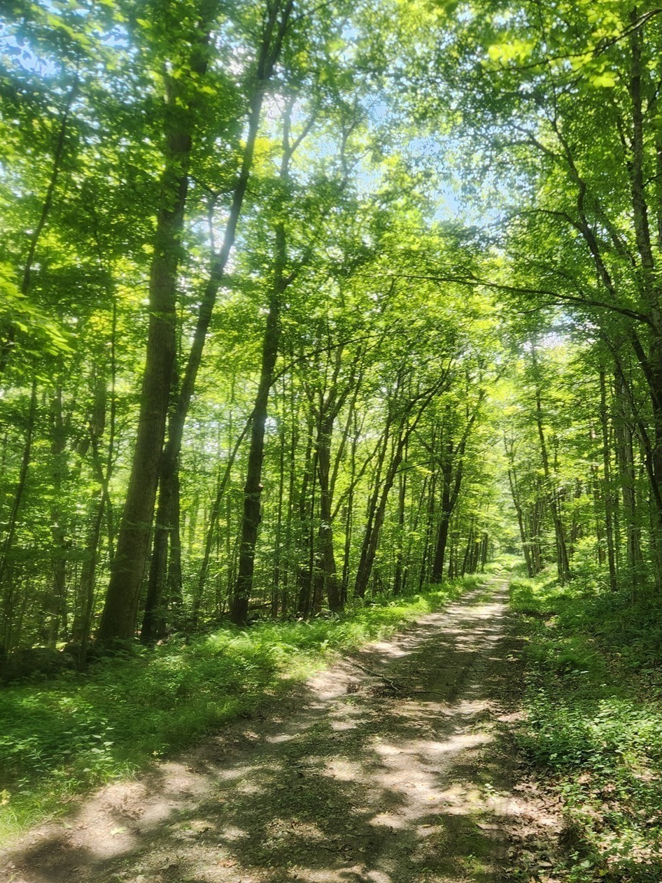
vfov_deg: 63.2
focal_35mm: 28
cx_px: 374
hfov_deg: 49.6
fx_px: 714
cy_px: 504
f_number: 1.8
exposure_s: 1/180
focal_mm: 5.4
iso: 25
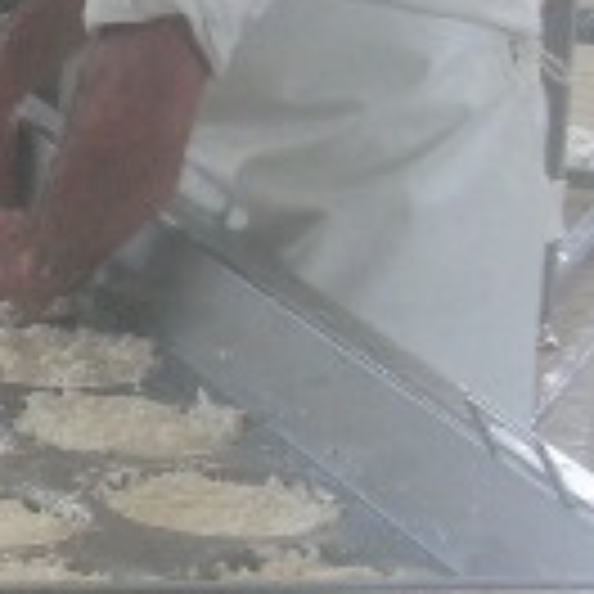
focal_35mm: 205
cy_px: 194
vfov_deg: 8.5
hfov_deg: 8.1
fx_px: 3980
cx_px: -616
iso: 125
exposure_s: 1/40
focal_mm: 8.1
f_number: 3.2
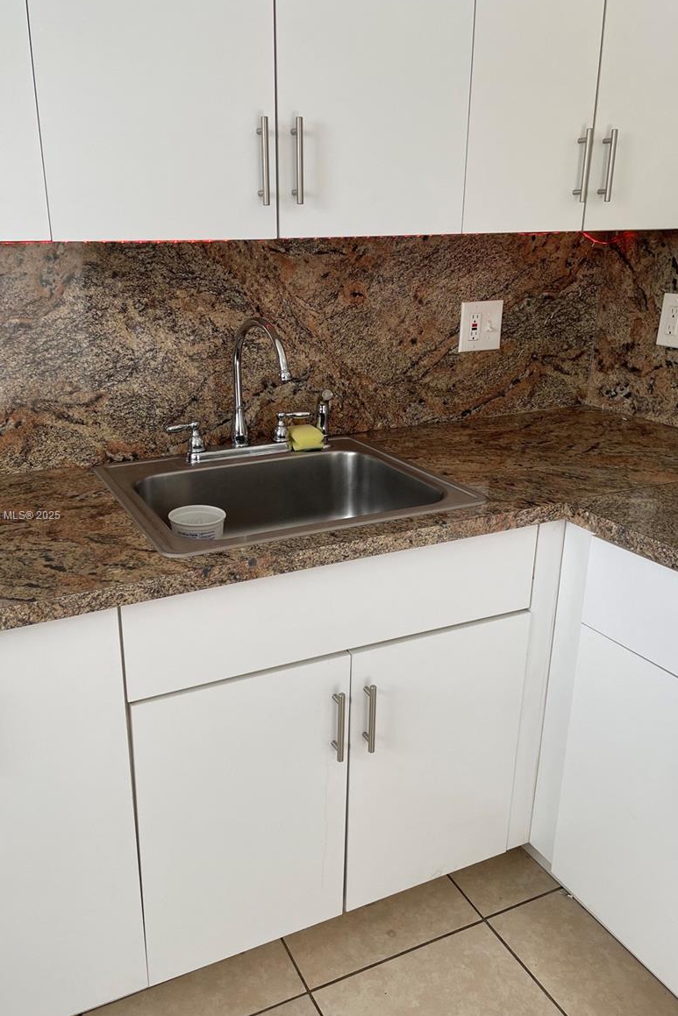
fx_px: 791
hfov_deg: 46.3
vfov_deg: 65.5
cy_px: 516
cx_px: 295
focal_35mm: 28
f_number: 1.6
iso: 40
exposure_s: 1/121
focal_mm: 4.2
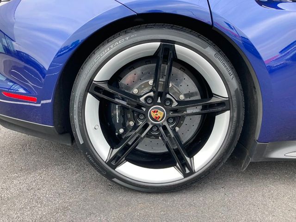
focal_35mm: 28
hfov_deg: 63.4
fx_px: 239
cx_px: 148
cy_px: 111
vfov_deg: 49.7
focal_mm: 3.99
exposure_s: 1/121
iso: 50
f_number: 1.8
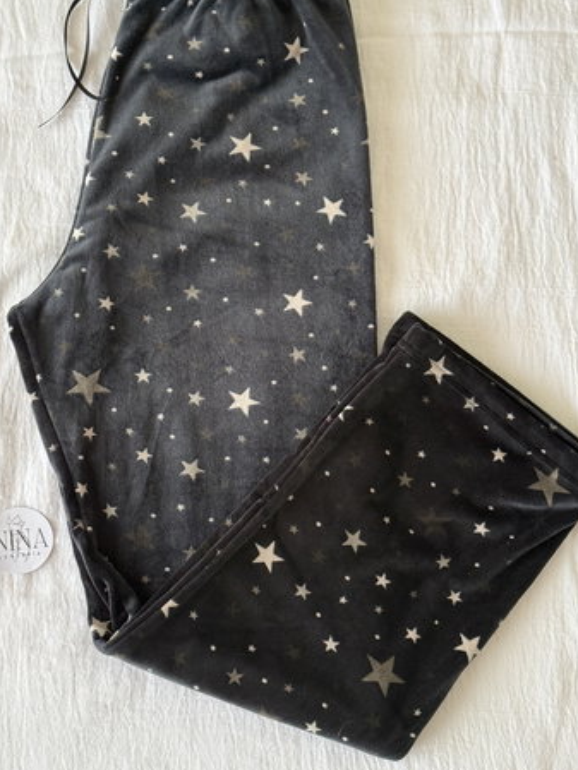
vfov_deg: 33.8
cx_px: 271
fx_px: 1268
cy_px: 375
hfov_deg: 25.7
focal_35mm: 57
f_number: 1.78
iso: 250
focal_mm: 6.76
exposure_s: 1/60
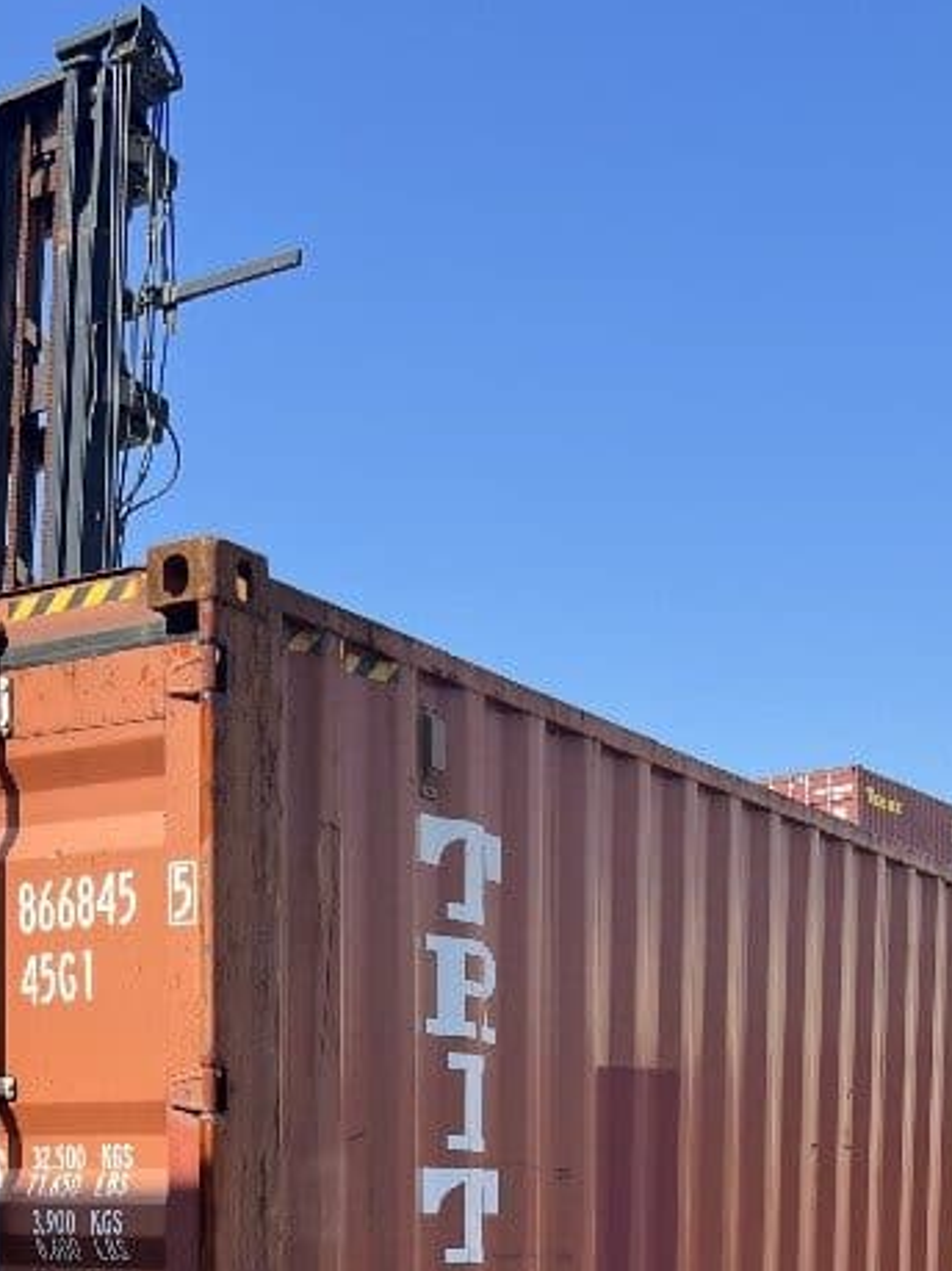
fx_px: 2128
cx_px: 451
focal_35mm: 58
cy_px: 1365
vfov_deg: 30.1
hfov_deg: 25.2
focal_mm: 5.7
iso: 50
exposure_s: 1/1645
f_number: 1.5
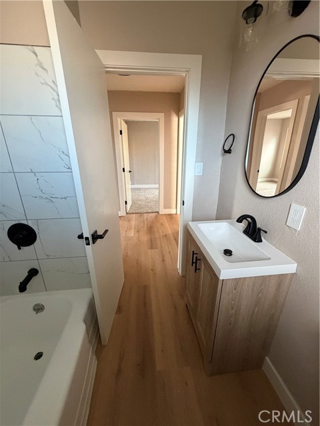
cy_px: 213
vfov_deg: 102.1
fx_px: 173
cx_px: 160
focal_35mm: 14
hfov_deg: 85.7
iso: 500
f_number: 2.2
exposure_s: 1/60
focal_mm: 2.22
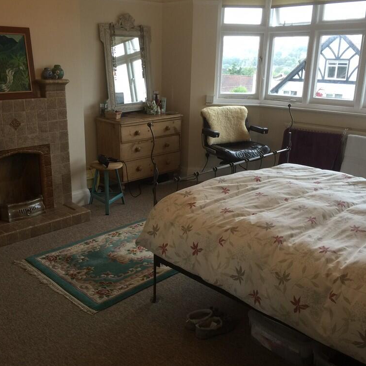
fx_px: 419
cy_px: 184
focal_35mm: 35
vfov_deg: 47.2
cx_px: 166
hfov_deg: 47.2
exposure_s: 1/17
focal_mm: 4.15
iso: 40
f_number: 2.2
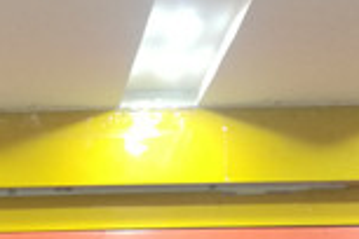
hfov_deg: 17.4
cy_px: 414
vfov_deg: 11.5
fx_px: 1117
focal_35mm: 112
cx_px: -77
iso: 500
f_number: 2
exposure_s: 1/25
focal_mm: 4.04
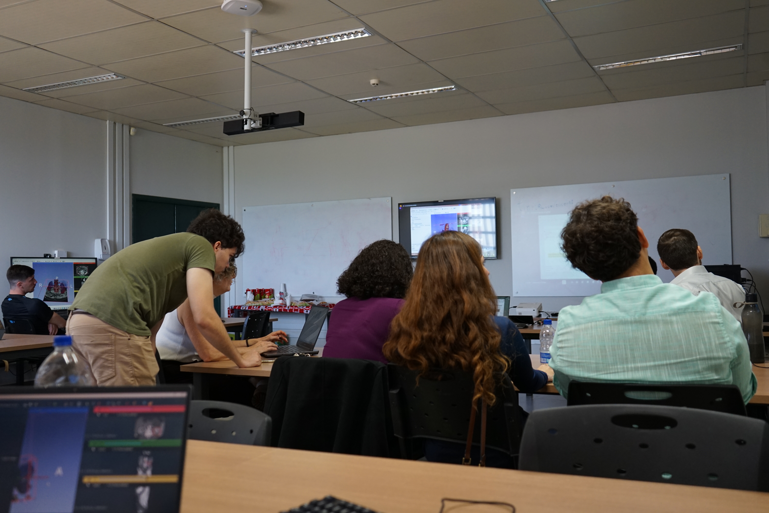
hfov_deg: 57.2
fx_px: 705
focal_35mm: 33
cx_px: 384
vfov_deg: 40.0
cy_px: 256
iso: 1000
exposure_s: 1/160
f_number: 4
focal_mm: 33
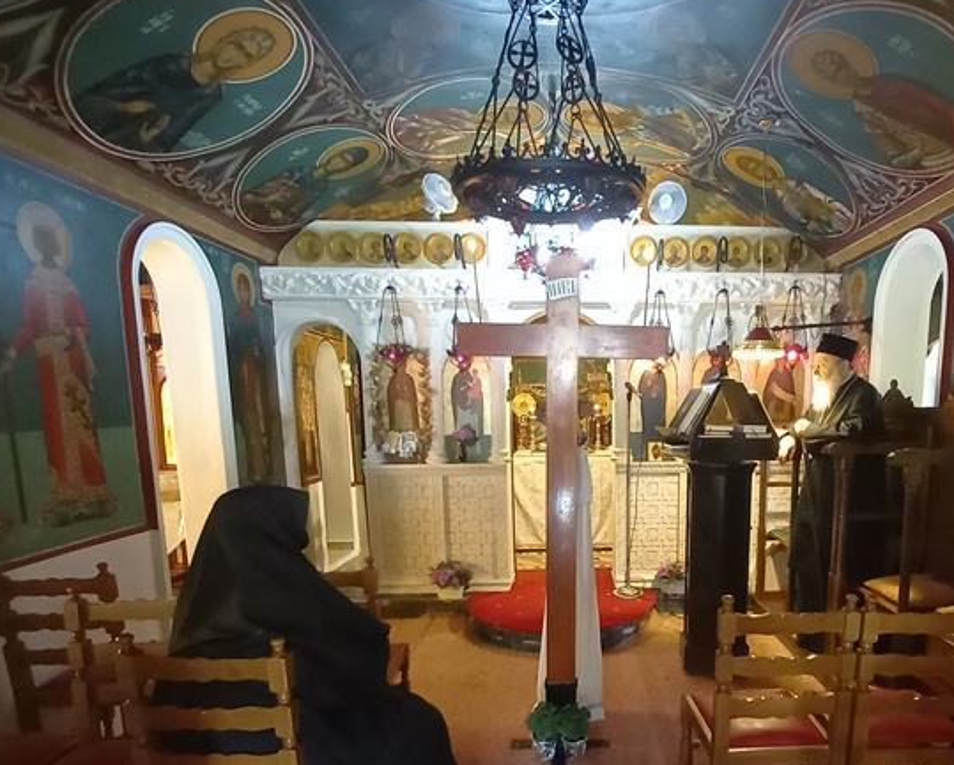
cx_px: 589
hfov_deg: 79.0
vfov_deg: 67.0
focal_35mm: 20
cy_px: 485
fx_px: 565
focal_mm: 1.42
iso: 800
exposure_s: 1/16.7
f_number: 2.2
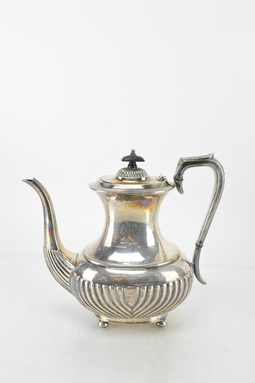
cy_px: 192
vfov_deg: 45.0
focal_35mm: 44
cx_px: 128
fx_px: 463
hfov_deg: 30.8
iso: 800
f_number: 6.3
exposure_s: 1/80
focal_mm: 29
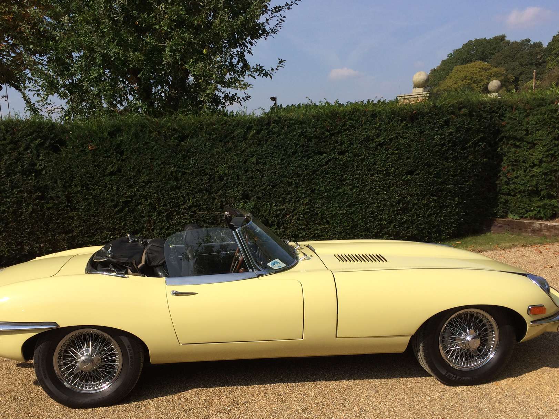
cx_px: 245
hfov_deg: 50.0
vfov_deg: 38.5
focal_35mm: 37
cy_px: 246
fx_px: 597
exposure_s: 1/2933
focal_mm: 4.12
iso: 32
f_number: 2.2
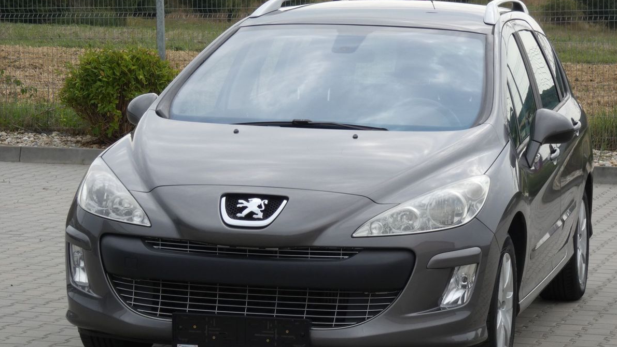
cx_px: 310
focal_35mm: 134
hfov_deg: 16.0
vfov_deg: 9.1
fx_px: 2193
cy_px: 201
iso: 80
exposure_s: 1/200
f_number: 5.6
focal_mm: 21.9
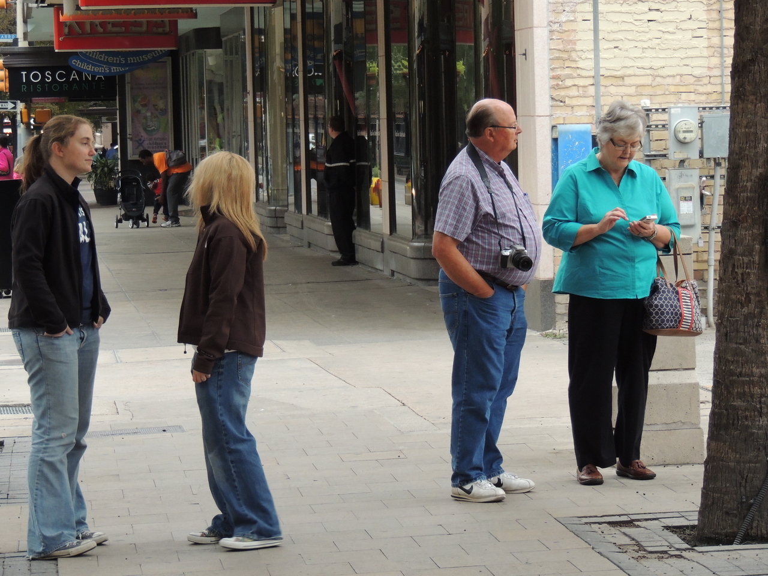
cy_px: 288
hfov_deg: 13.6
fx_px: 3217
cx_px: 384
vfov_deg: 10.2
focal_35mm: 145
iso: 400
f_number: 4.4
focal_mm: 25.8
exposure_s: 1/100
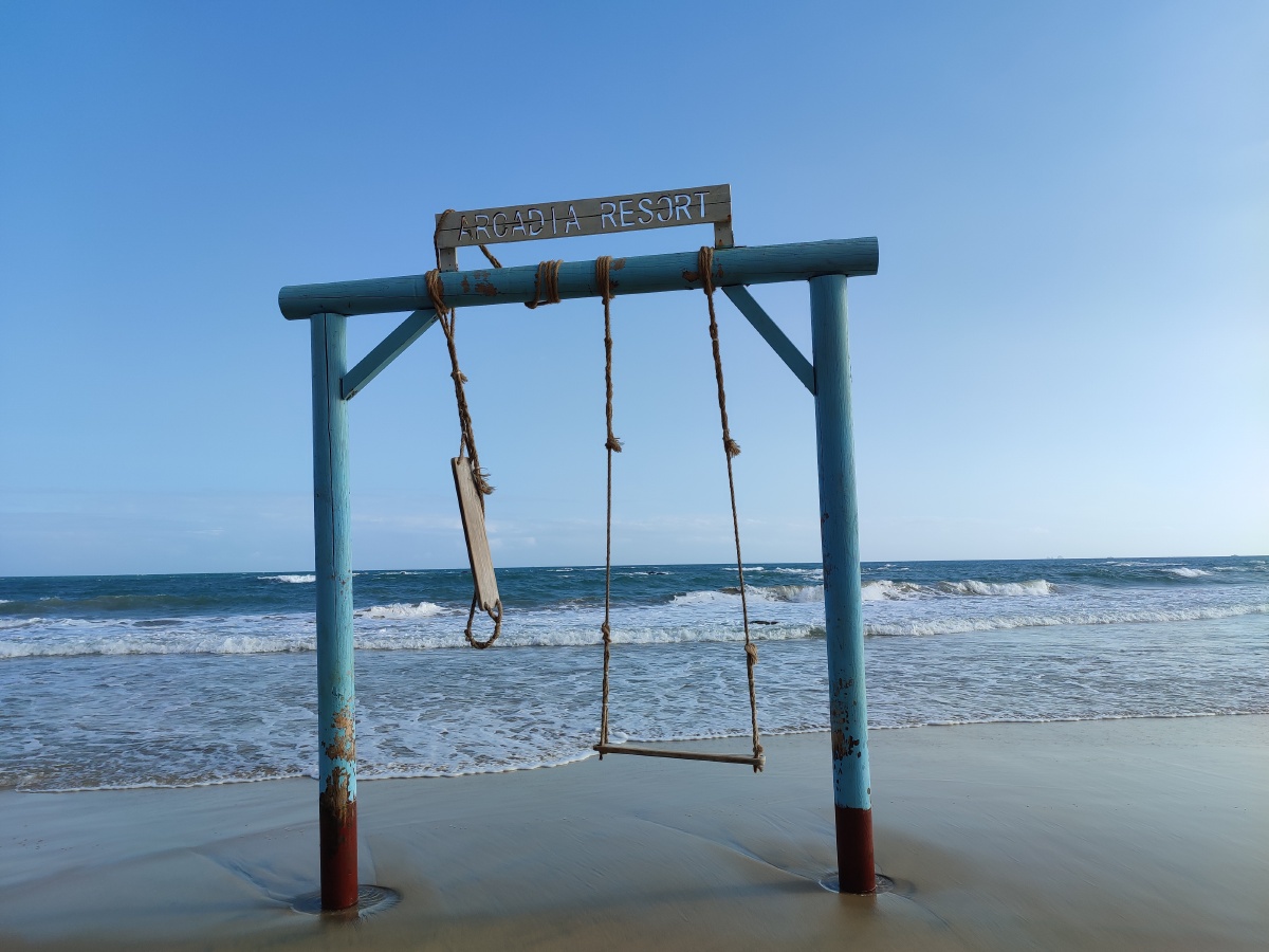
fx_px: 916
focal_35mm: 25
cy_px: 476
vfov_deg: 54.9
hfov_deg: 69.4
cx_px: 634
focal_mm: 5.96
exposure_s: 1/670
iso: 50
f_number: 1.75
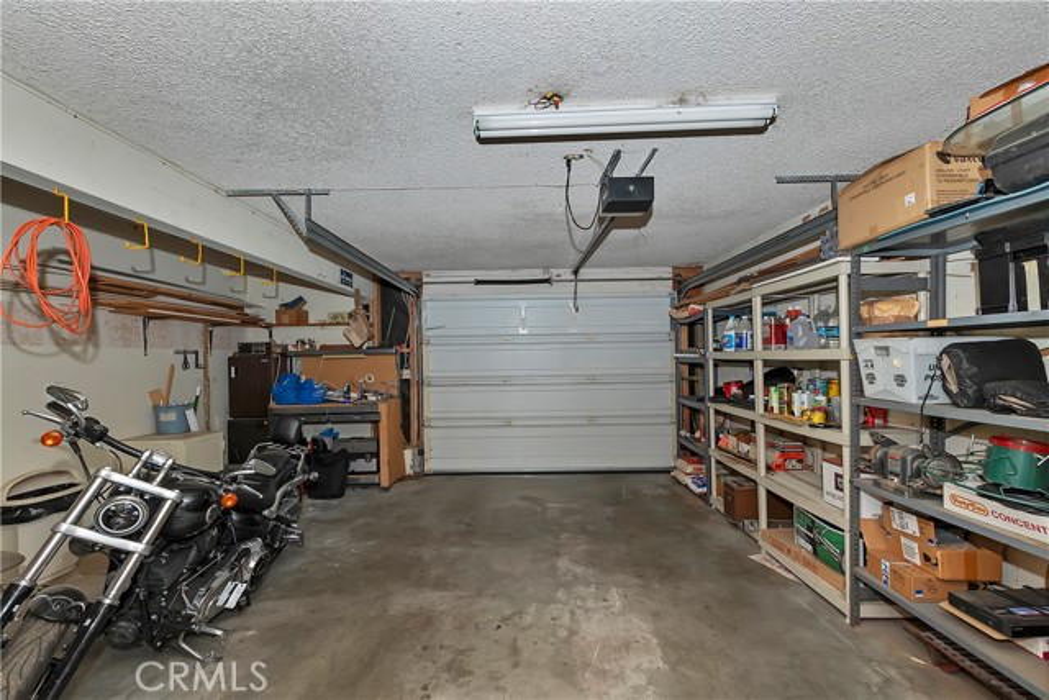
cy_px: 350
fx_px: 437
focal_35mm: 15
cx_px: 524
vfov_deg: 77.4
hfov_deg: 100.4
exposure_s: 1/30
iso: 400
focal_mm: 10
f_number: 8
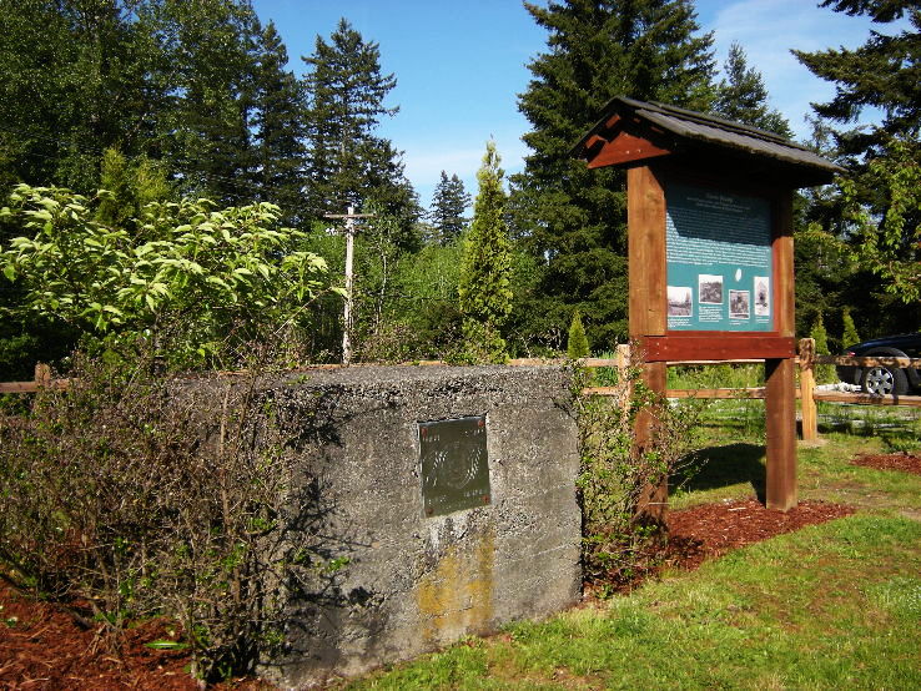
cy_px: 346
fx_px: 1011
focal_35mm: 38
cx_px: 460
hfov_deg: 49.0
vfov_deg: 37.7
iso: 64
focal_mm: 6.3
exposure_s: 1/188
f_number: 6.4
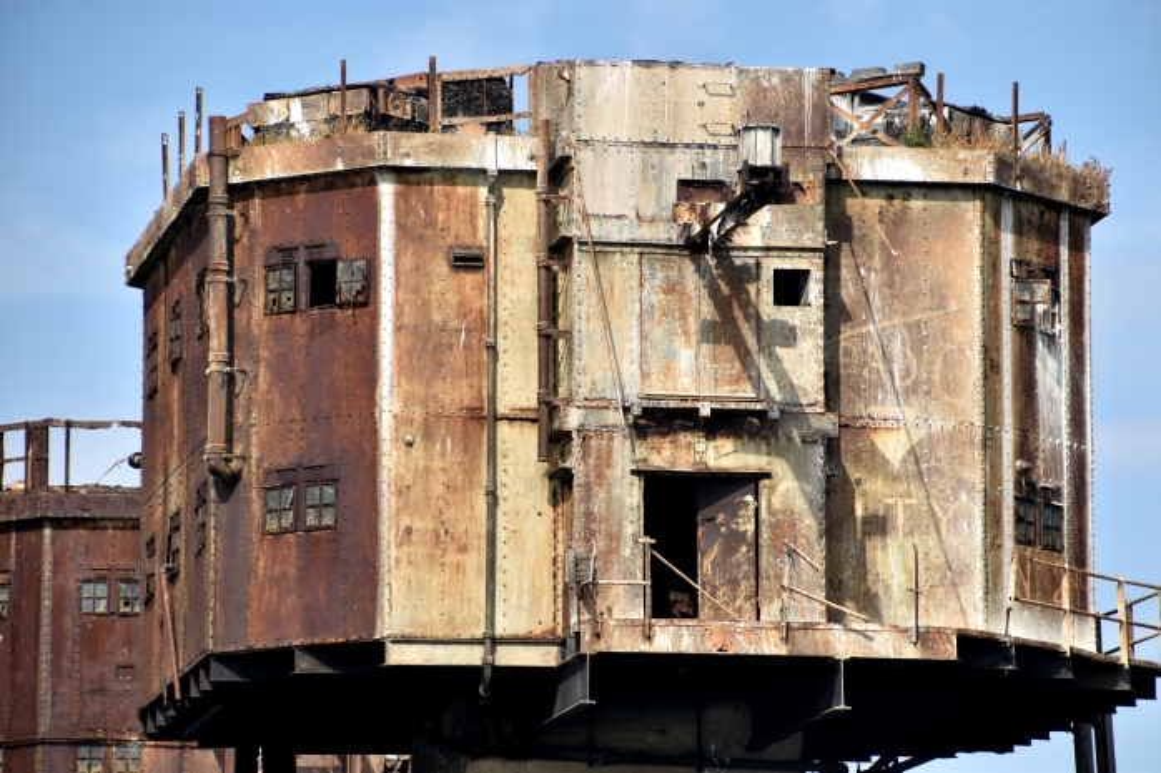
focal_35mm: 210
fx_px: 6770
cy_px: 386
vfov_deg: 6.5
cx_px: 580
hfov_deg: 9.8
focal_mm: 140
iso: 200
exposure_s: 1/800
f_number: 7.1
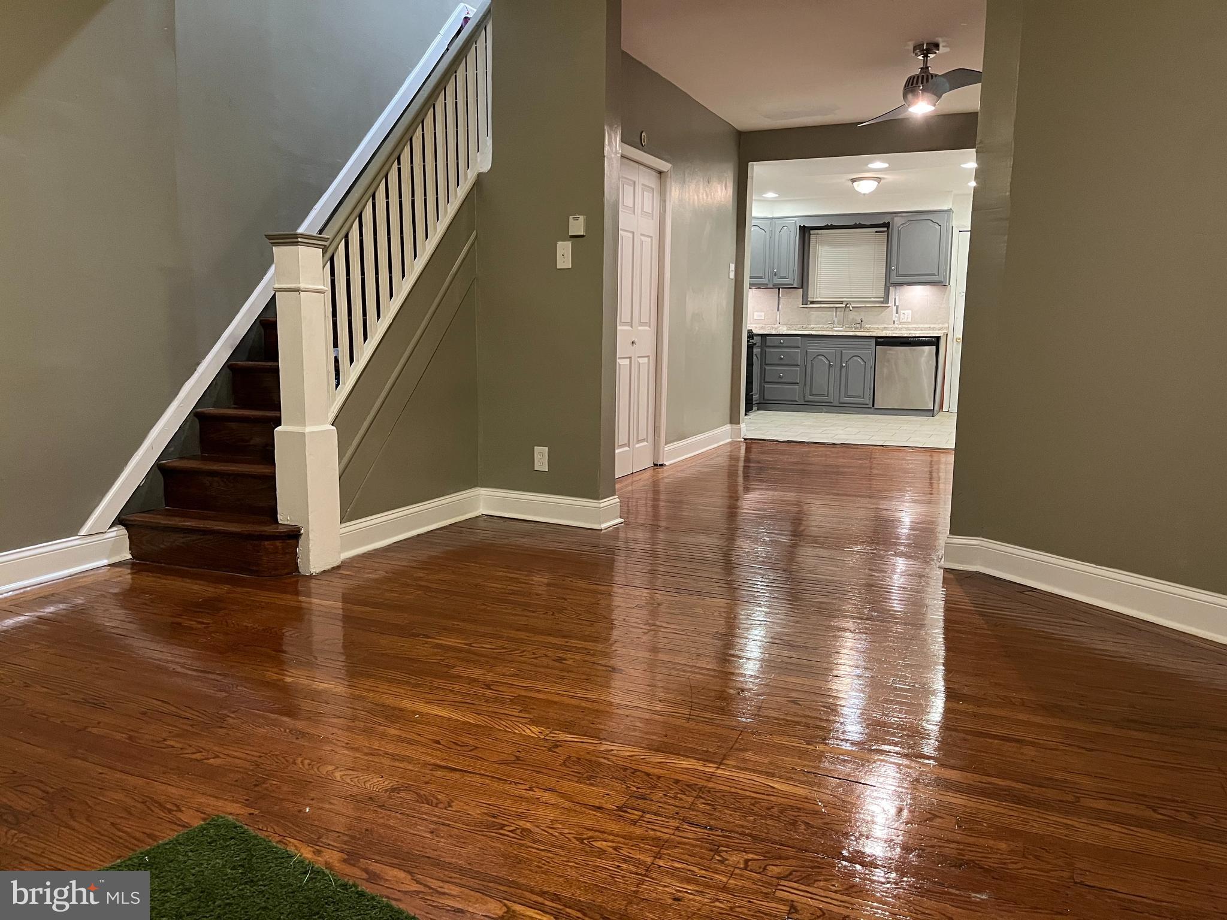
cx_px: 614
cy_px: 460
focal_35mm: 26
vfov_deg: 53.1
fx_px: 922
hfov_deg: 67.3
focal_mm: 5.1
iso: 500
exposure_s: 1/60.2
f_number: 1.6
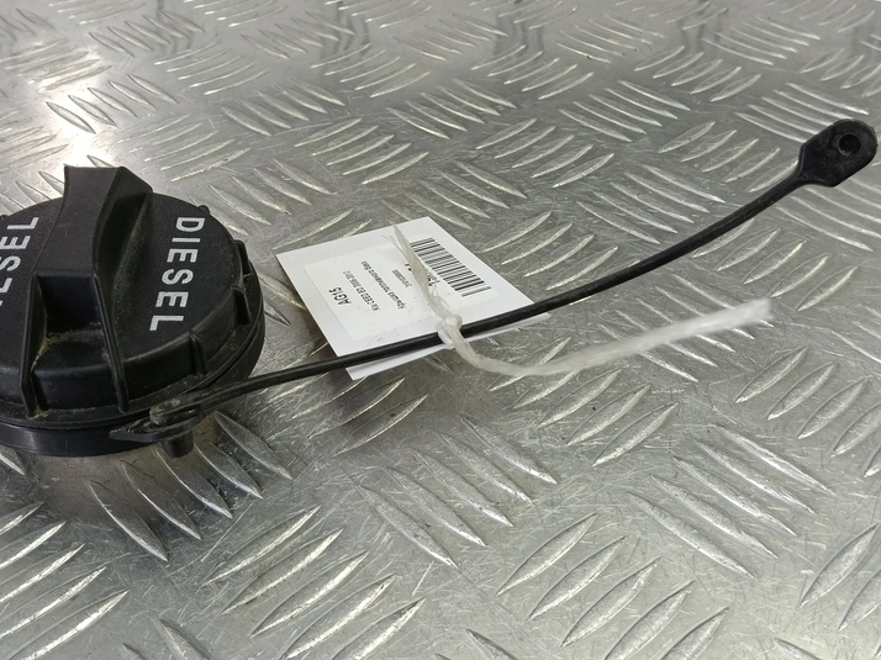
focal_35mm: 33
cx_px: 390
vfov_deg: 42.6
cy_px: 253
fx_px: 840
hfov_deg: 55.2
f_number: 1.6
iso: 130
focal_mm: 4.11
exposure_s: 1/50
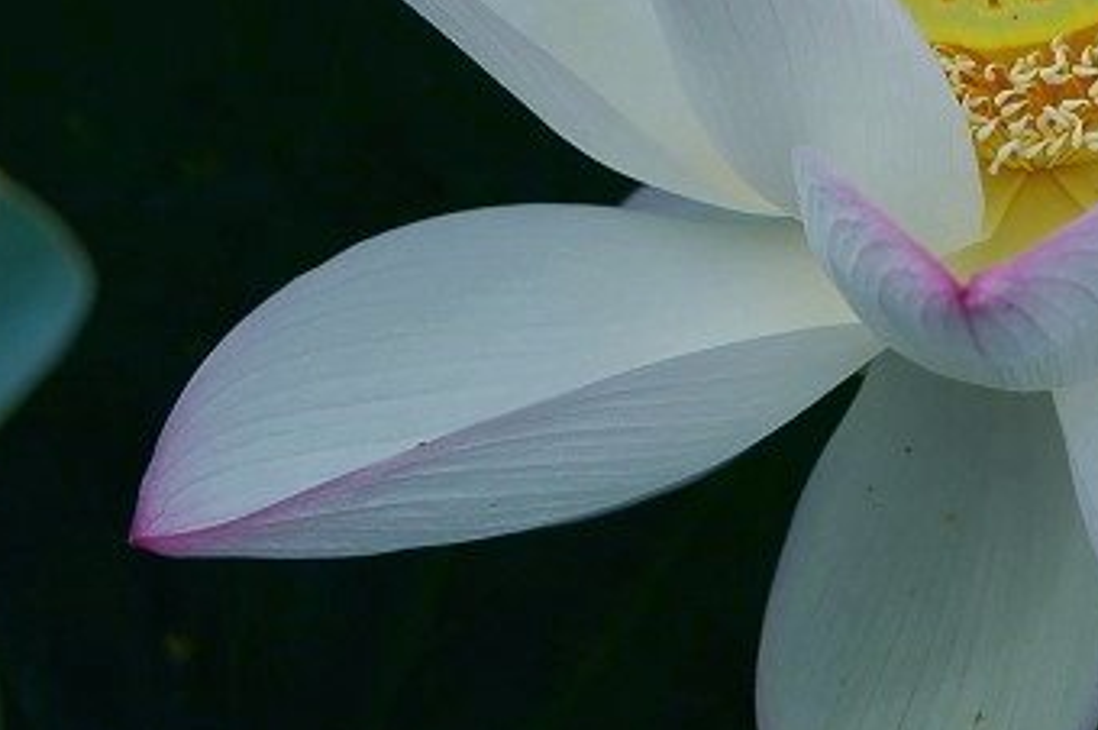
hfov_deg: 8.6
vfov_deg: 5.8
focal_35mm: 238
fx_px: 7252
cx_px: 791
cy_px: 81
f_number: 4.5
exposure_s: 1/1250
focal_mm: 60
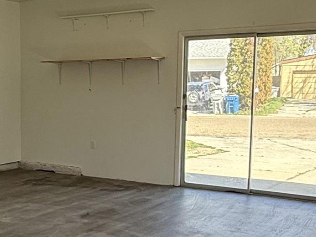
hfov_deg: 29.6
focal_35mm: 62
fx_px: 566
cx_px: 19
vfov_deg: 23.5
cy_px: 156
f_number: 2.2
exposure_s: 1/135
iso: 64
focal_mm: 2.22
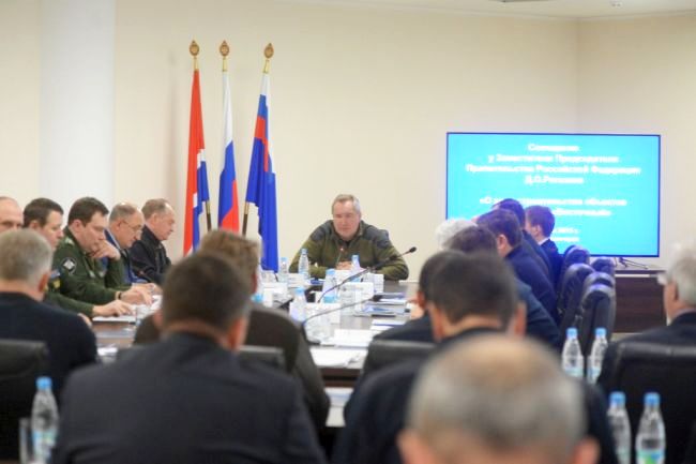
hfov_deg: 19.5
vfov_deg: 13.0
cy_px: 232
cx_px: 348
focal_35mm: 105
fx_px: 2029
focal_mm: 105
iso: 6400
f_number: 4
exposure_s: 1/250
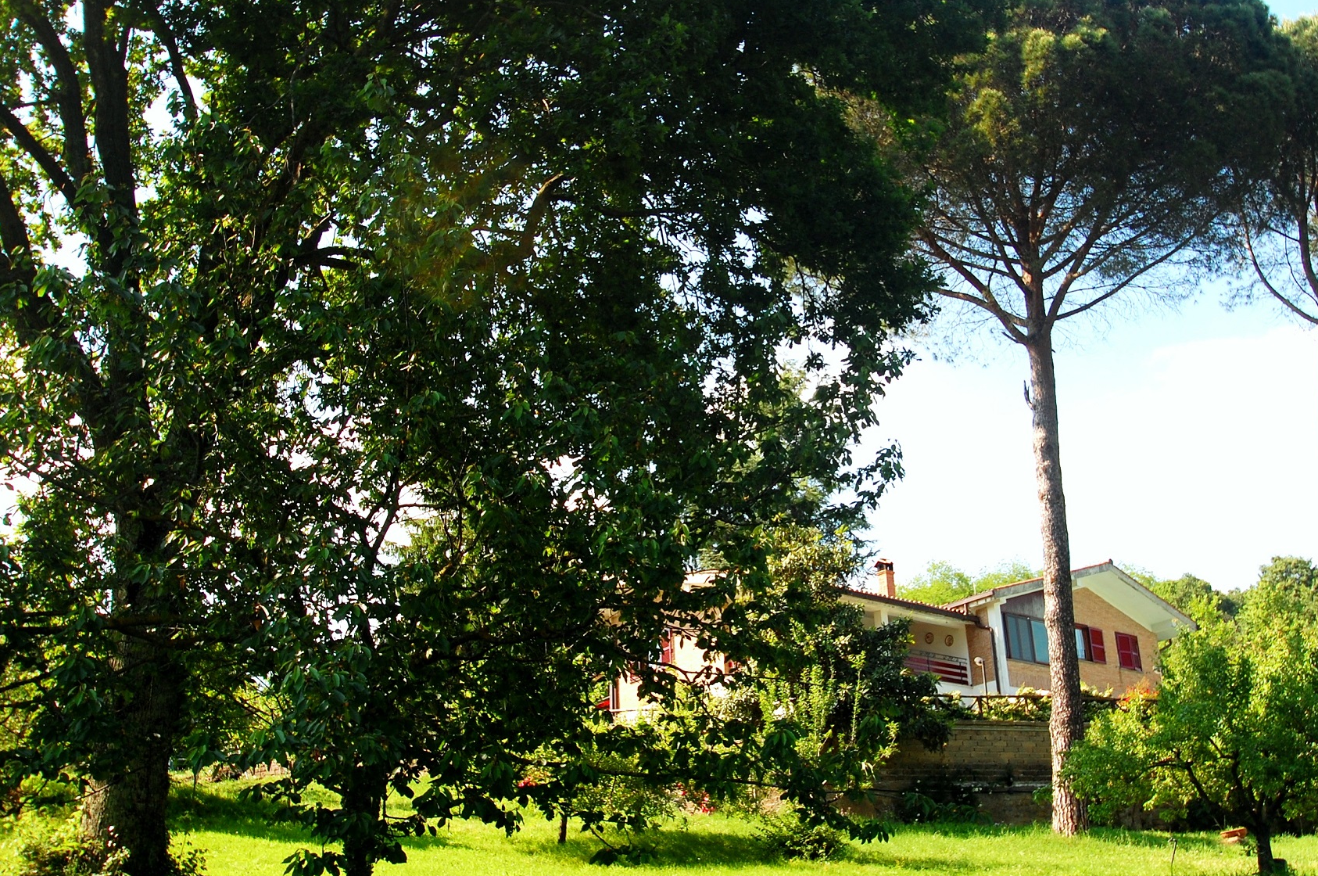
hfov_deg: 47.4
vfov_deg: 32.5
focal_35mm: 41
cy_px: 420
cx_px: 736
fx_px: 1499
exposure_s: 1/200
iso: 200
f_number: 7.1
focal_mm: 24
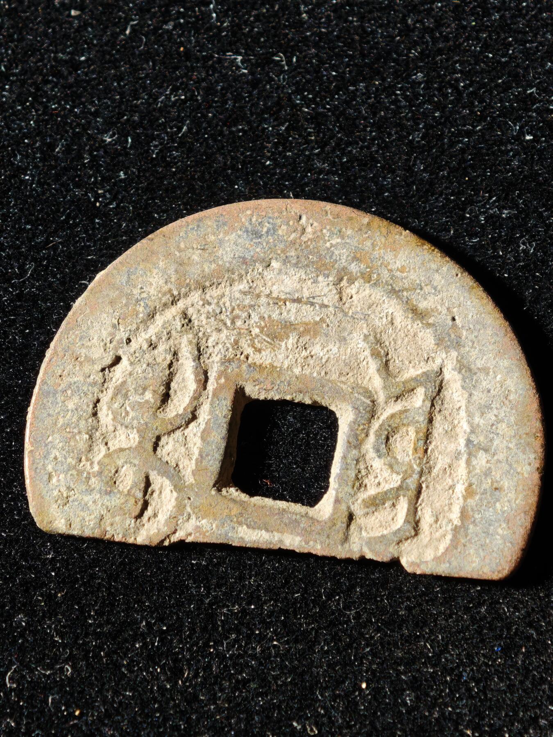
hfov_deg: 13.1
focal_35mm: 113
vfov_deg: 17.4
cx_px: 276
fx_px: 2407
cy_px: 368
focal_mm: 9
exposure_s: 1/96.7
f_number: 2
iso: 250
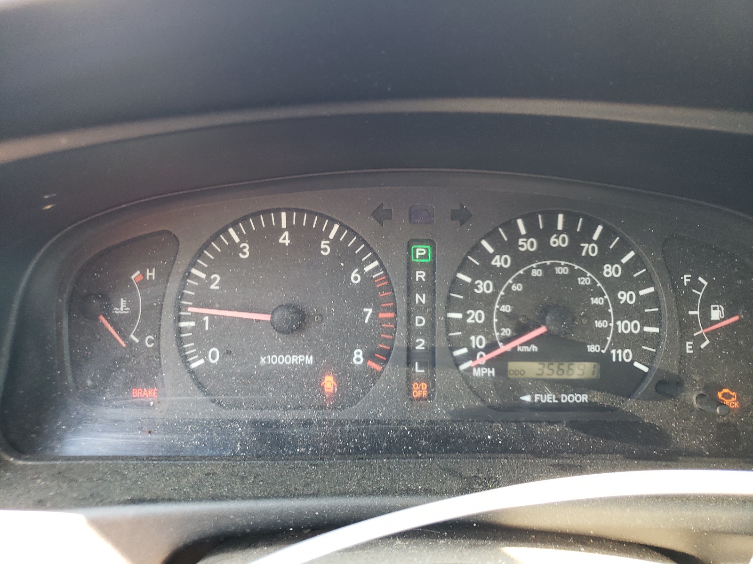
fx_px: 566
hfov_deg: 67.3
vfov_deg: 53.1
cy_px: 282
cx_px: 376
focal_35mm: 26
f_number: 1.5
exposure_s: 1/50
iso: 88
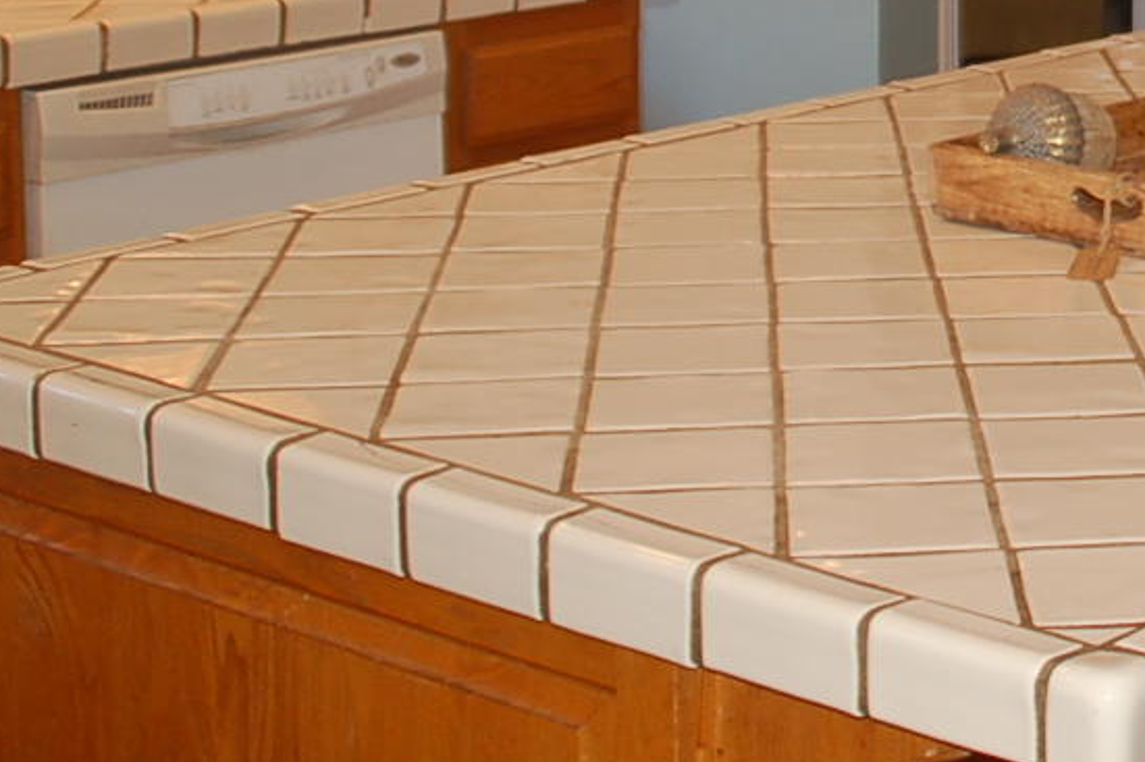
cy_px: -166
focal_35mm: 90
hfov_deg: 20.9
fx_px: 2861
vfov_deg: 14.7
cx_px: 1432
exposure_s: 1/60
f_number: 3.8
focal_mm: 22
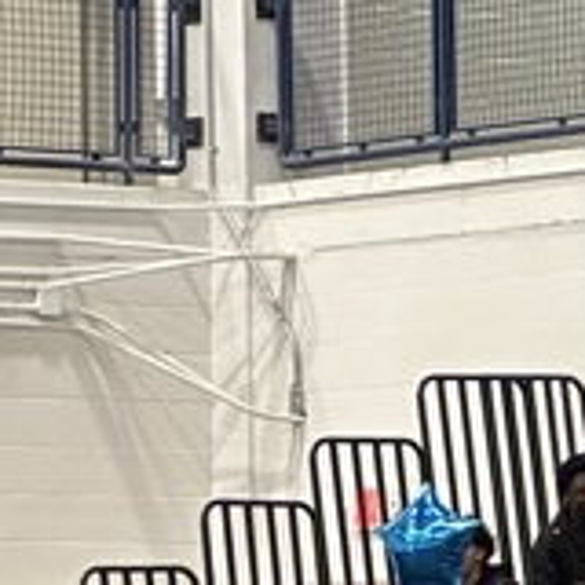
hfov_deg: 4.0
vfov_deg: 4.0
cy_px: 1228
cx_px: 519
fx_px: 8336
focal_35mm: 436
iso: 320
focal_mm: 9
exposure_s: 1/60
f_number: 2.8
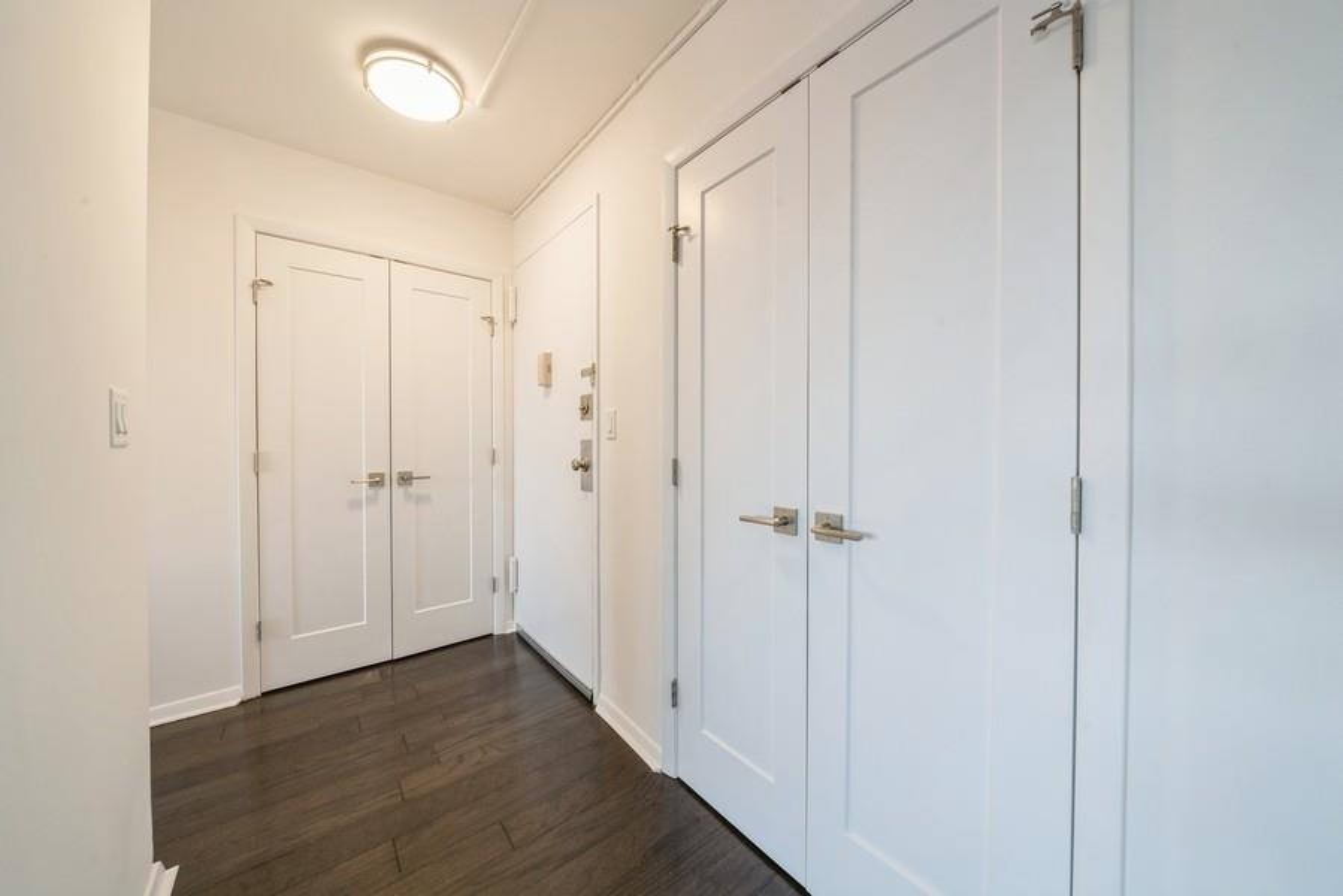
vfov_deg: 90.0
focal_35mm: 12
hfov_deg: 112.6
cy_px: 448
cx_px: 672
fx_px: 448
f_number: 11
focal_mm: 12
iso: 200
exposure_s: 1/3
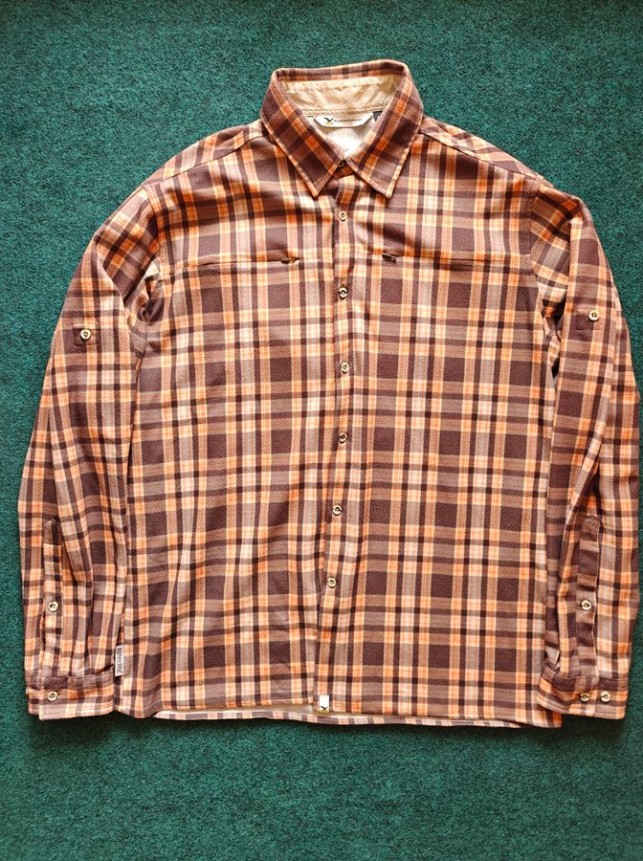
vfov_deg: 74.0
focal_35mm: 23
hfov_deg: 58.7
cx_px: 322
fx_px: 571
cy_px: 430
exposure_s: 1/100
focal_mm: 6.06
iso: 400
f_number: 1.6
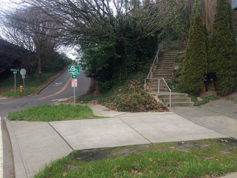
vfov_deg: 48.2
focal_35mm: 29
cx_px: 118
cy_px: 89
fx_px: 199
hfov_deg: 61.7
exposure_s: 1/323
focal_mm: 4.15
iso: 32
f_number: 2.2
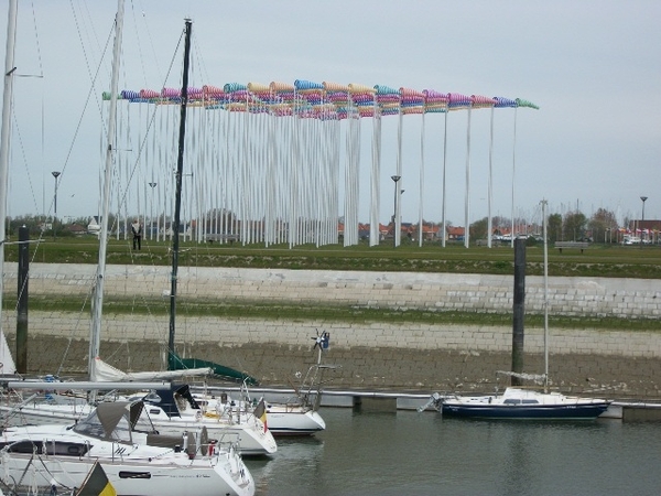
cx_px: 330
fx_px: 1833
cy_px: 248
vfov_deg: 15.4
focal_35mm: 96
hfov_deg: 20.4
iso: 80
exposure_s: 1/500
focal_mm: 17.1
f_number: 5.2
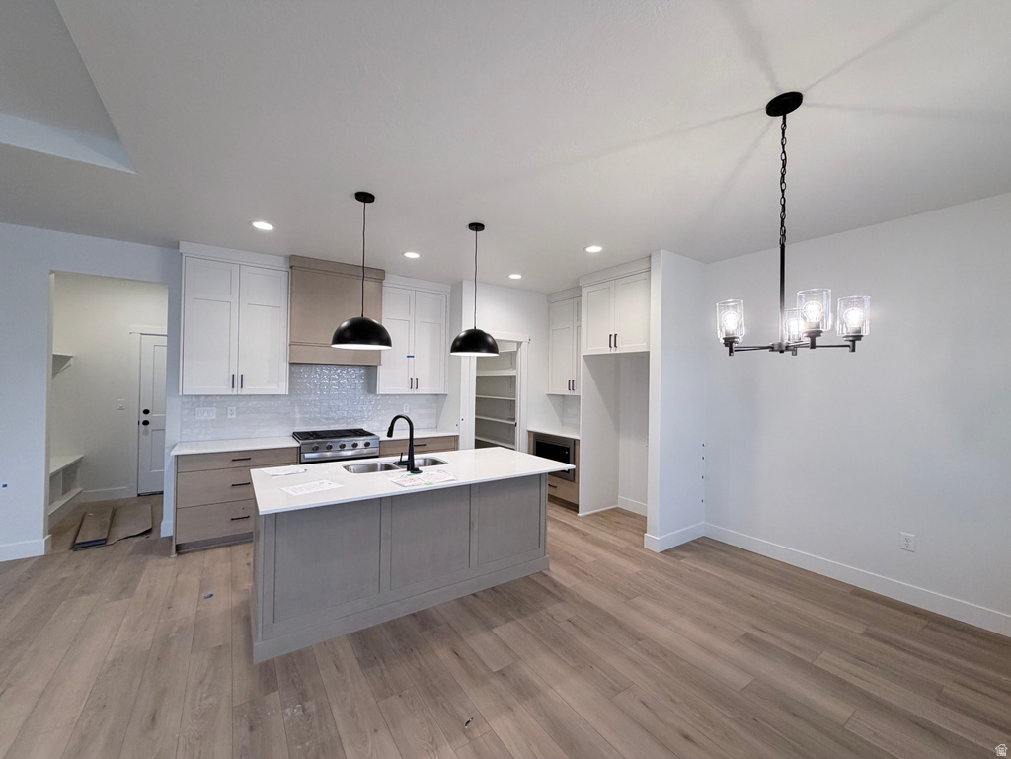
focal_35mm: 14
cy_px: 380
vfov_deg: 85.7
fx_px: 409
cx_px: 506
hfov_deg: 102.1
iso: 200
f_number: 2.2
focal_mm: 2.22
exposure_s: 1/120
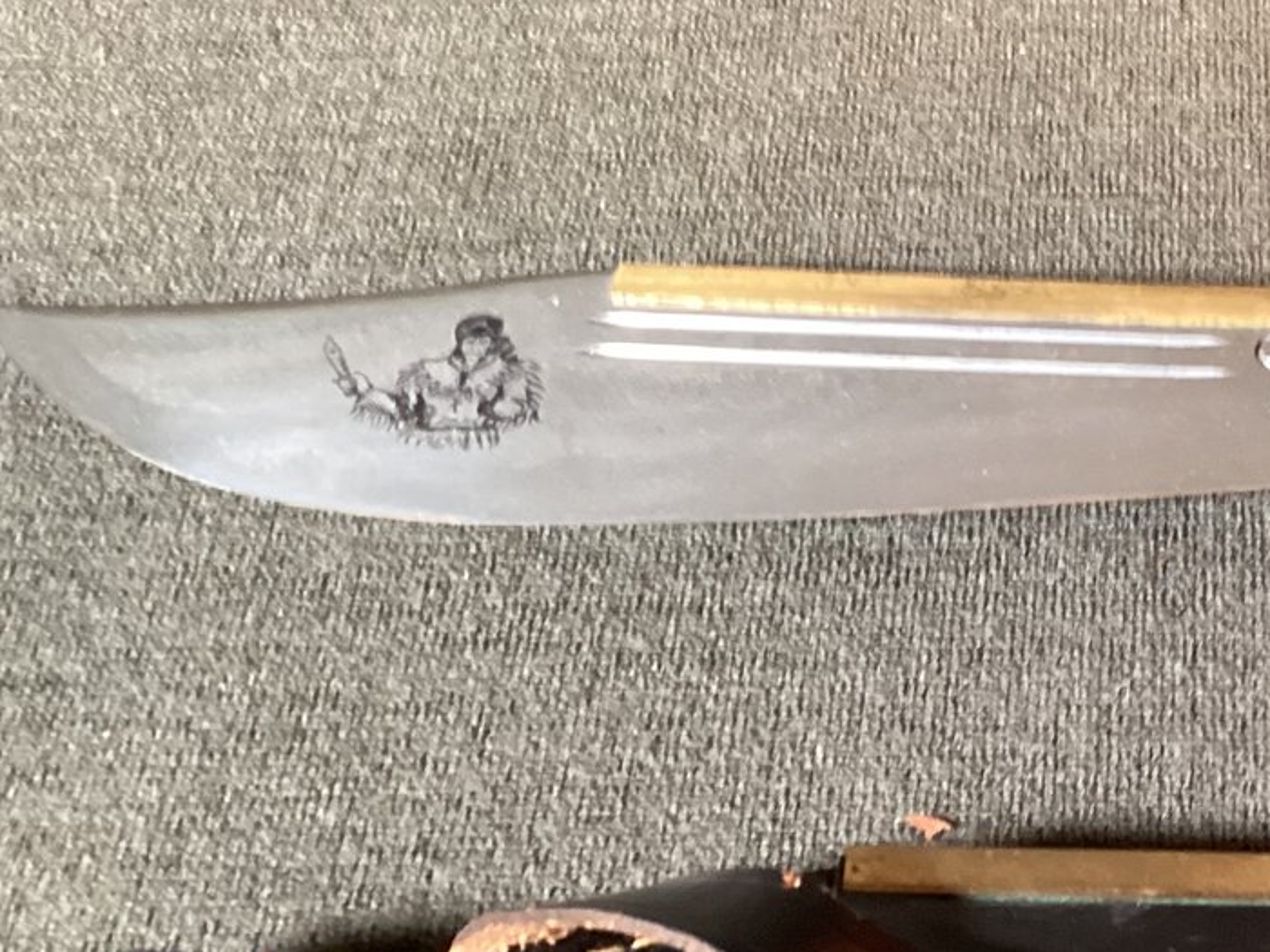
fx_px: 2458
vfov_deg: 21.6
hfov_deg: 26.9
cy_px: 808
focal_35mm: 67
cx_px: 1358
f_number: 2.4
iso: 320
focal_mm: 3.3
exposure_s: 1/25
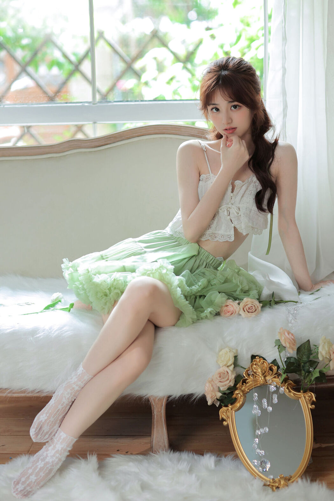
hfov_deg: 16.1
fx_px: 1183
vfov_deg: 23.9
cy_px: 250
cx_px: 167
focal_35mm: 85
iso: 1000
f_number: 2.2
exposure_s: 1/320
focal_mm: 85
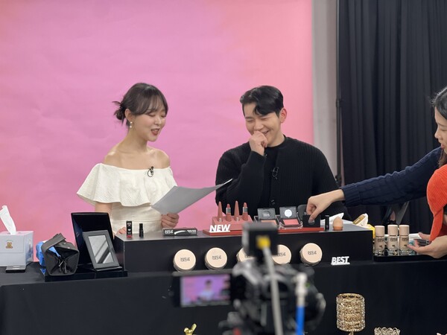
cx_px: 224
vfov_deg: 19.1
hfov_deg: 25.3
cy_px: 168
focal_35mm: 77
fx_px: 994
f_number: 2.8
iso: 125
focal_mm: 9
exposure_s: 1/121
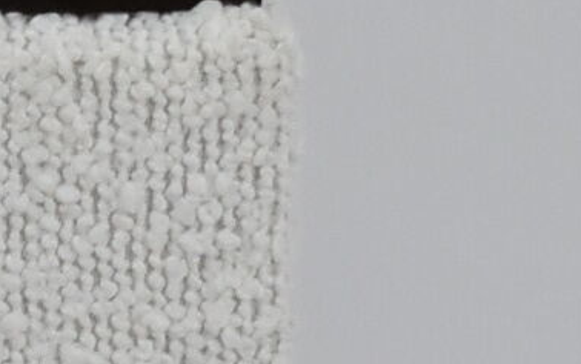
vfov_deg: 2.6
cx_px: -729
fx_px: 8051
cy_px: 487
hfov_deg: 4.1
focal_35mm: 508
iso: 900
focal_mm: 42
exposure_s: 1/125
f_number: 5
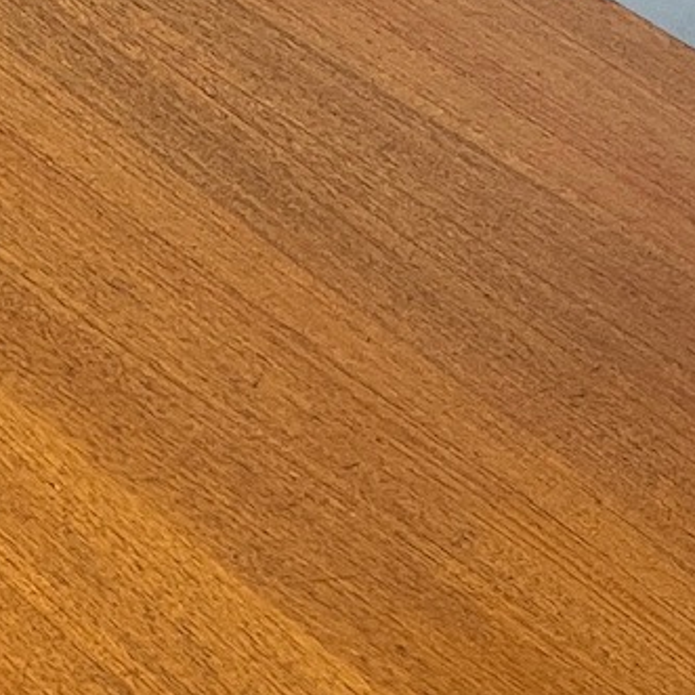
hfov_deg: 12.0
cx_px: -128
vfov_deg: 12.3
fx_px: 3226
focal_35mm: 142
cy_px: 544
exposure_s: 1/60
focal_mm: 5.1
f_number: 1.6
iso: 200
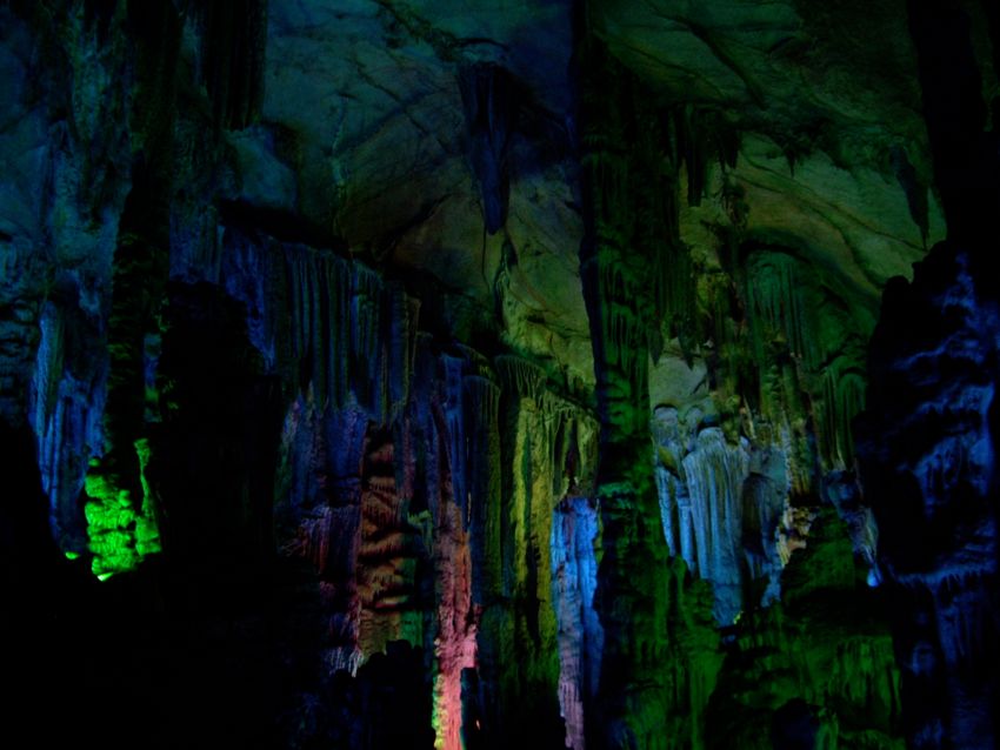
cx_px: 500
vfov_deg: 37.7
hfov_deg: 49.0
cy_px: 375
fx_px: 1098
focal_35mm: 38
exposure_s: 1/4
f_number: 2.8
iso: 200
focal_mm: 7.9
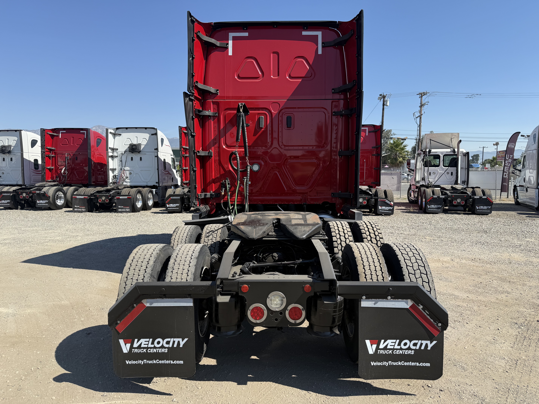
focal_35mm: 24
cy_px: 202
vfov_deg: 56.8
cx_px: 270
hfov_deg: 71.6
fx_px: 374
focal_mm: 6.76
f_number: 1.78
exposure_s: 1/3145
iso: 80
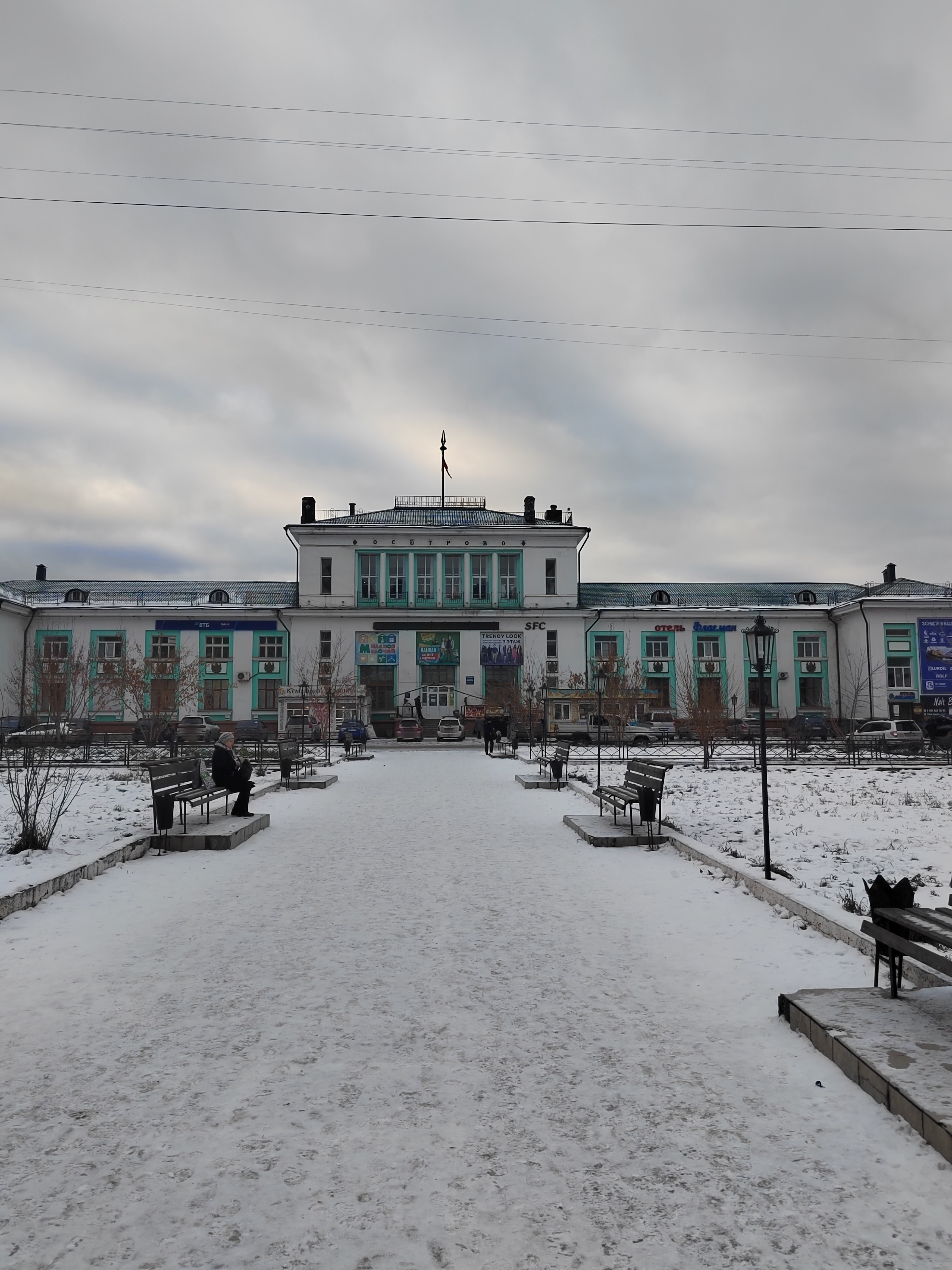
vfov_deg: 73.9
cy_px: 635
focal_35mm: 23
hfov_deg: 58.9
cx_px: 476
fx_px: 843
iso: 100
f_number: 1.9
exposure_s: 1/139
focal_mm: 5.52
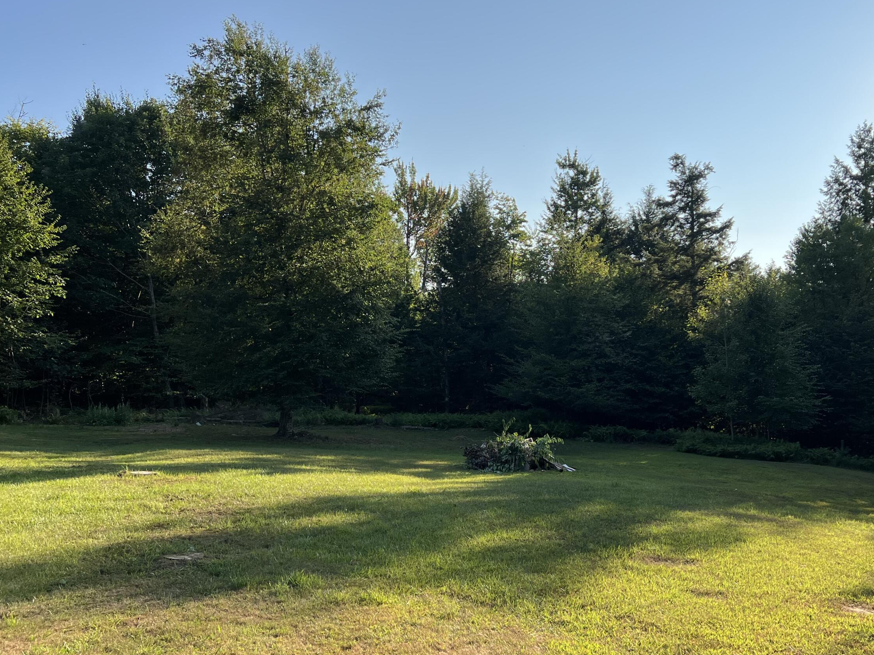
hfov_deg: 51.7
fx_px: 884
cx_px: 580
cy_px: 336
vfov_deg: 40.7
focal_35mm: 35
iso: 50
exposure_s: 1/2353
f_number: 1.5
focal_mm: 5.7
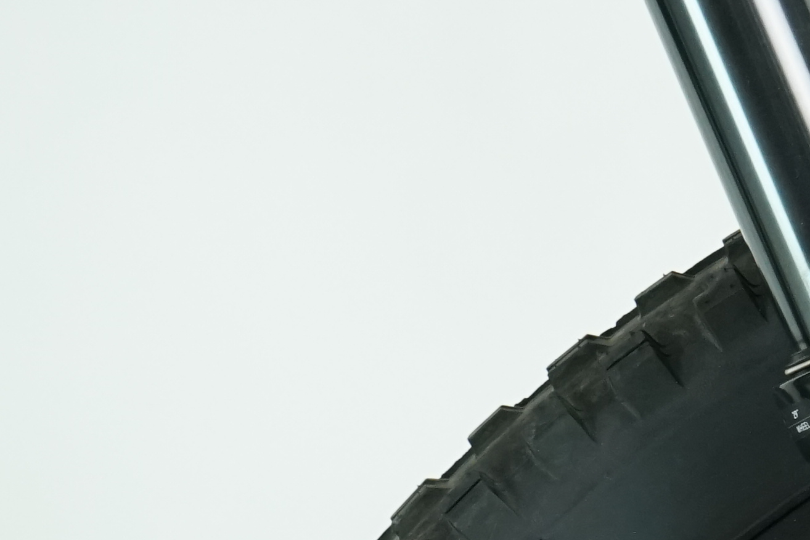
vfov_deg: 8.1
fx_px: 3802
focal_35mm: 169
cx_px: 905
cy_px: 591
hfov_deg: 12.0
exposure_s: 1/200
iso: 1600
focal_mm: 37
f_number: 5.6
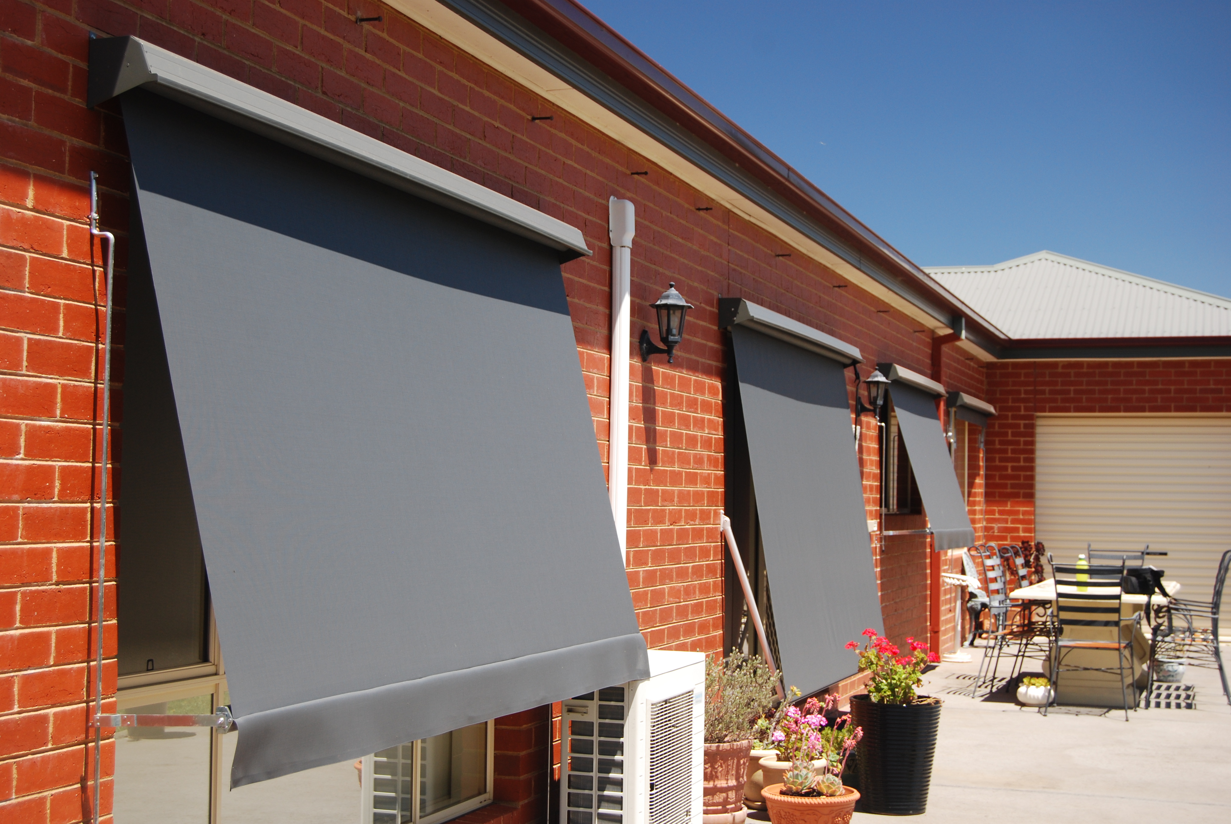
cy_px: 412
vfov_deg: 26.6
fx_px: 1746
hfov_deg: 38.8
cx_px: 616
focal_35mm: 51
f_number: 5.6
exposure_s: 1/125
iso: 200
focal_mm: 34
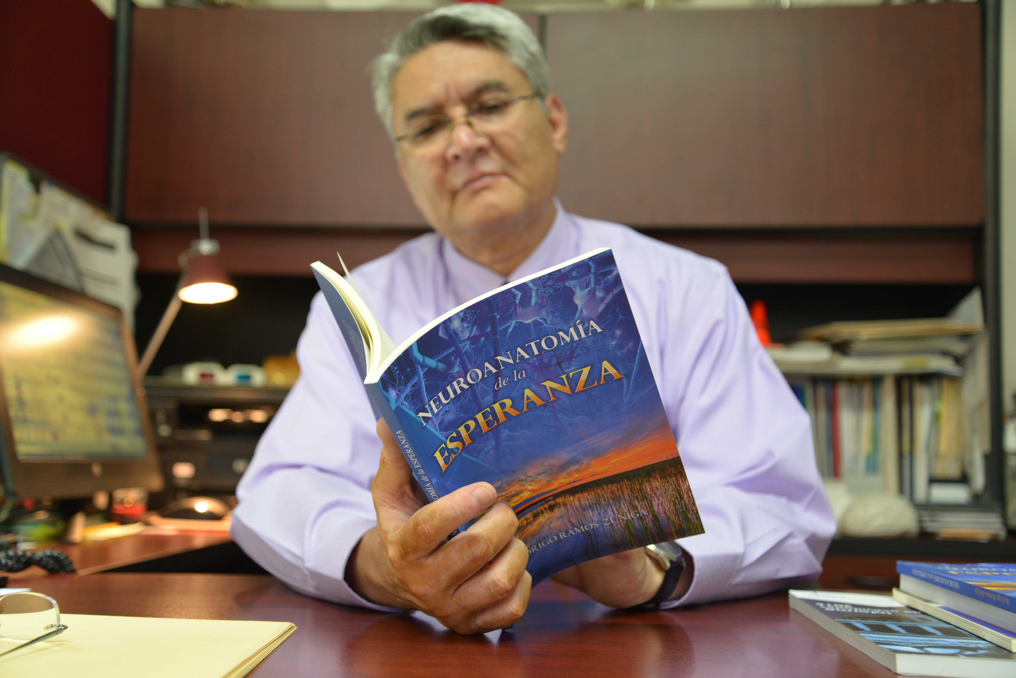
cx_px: 508
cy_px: 339
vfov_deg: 35.1
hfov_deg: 50.7
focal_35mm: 38
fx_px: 1073
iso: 1250
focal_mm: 38
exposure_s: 1/30
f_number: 4.2
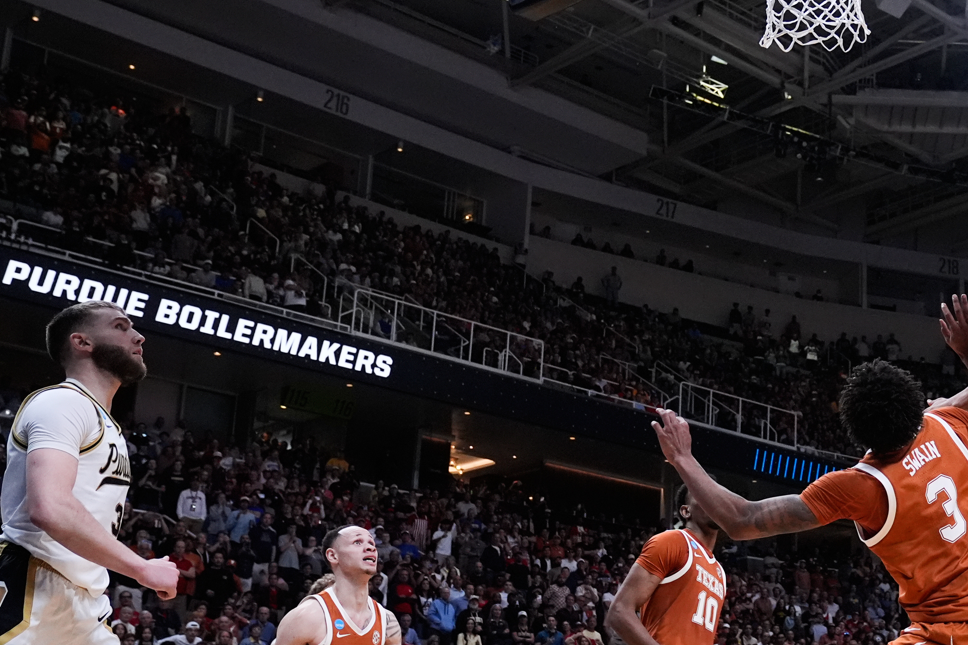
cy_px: 345
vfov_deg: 21.6
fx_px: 1694
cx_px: 954
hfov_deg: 29.9
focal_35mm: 63
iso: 3200
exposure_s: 1/1600
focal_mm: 31
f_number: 4
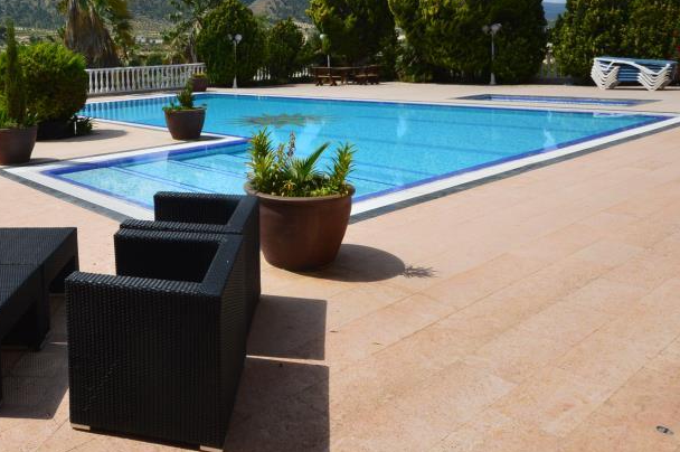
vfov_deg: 38.5
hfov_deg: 54.5
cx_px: 162
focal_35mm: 33
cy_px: 87
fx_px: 620
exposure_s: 1/500
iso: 360
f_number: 11
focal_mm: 13
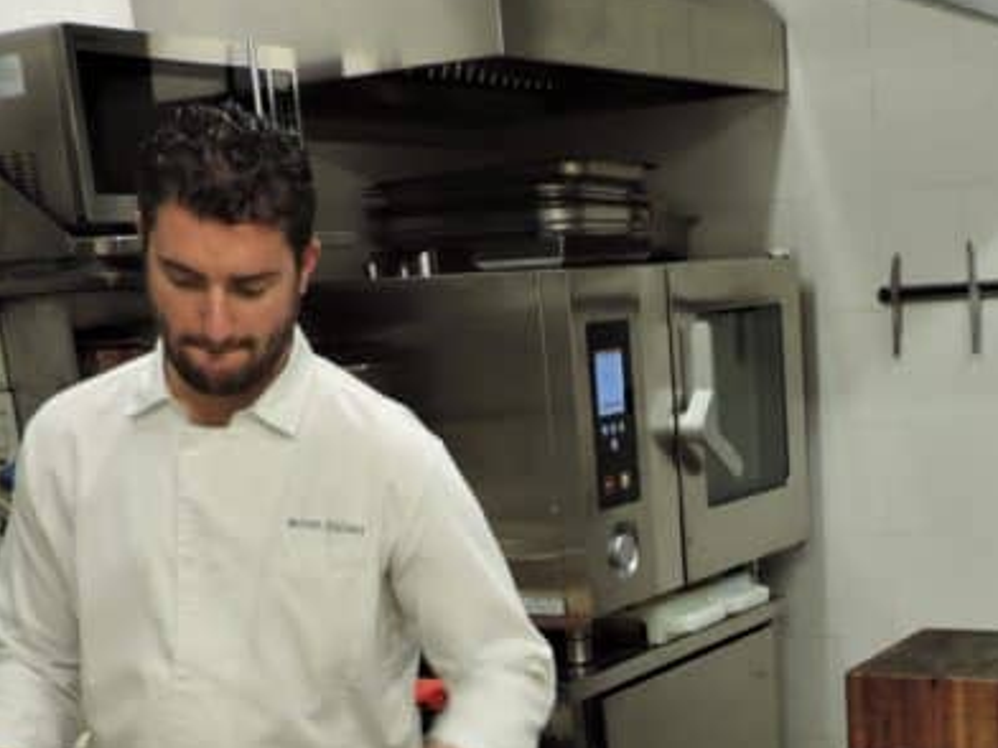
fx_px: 1413
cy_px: 751
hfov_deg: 38.1
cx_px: 728
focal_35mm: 49
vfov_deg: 27.9
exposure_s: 1/30
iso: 220
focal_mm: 4.3
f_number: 3
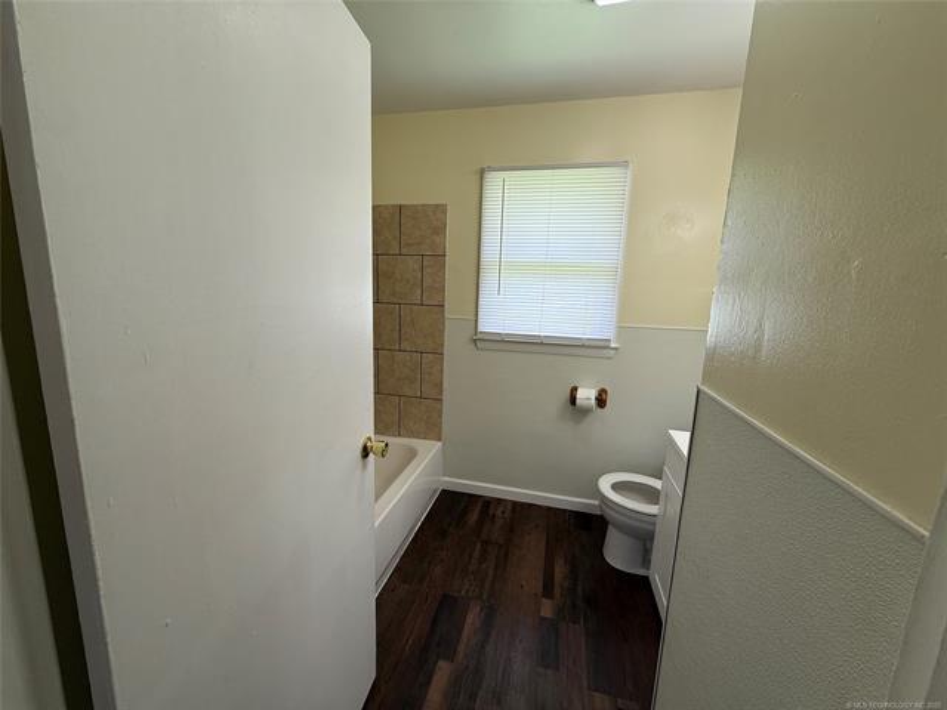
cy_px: 355
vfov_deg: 85.7
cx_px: 474
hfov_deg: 102.1
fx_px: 383
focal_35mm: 14
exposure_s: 1/120
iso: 80
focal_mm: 2.22
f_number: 2.2
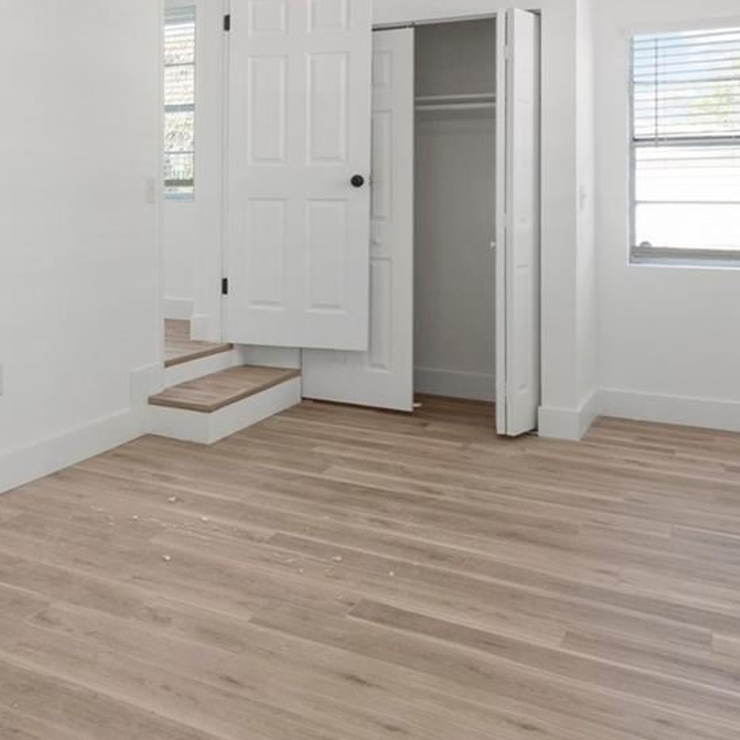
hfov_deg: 41.7
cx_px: 87
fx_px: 895
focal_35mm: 37
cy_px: 187
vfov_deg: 43.5
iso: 400
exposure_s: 1/25
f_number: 7.1
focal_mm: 10
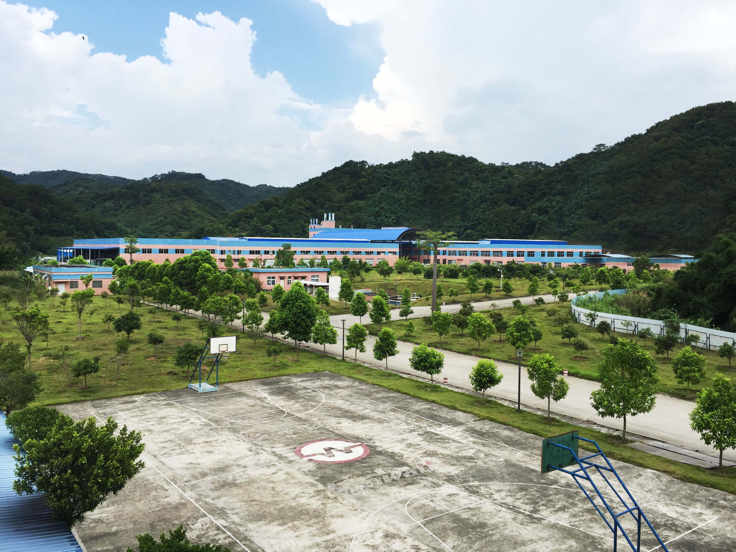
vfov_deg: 48.2
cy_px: 276
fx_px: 617
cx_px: 368
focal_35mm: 29
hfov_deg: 61.7
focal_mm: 4.15
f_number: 2.2
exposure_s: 1/1041
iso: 32
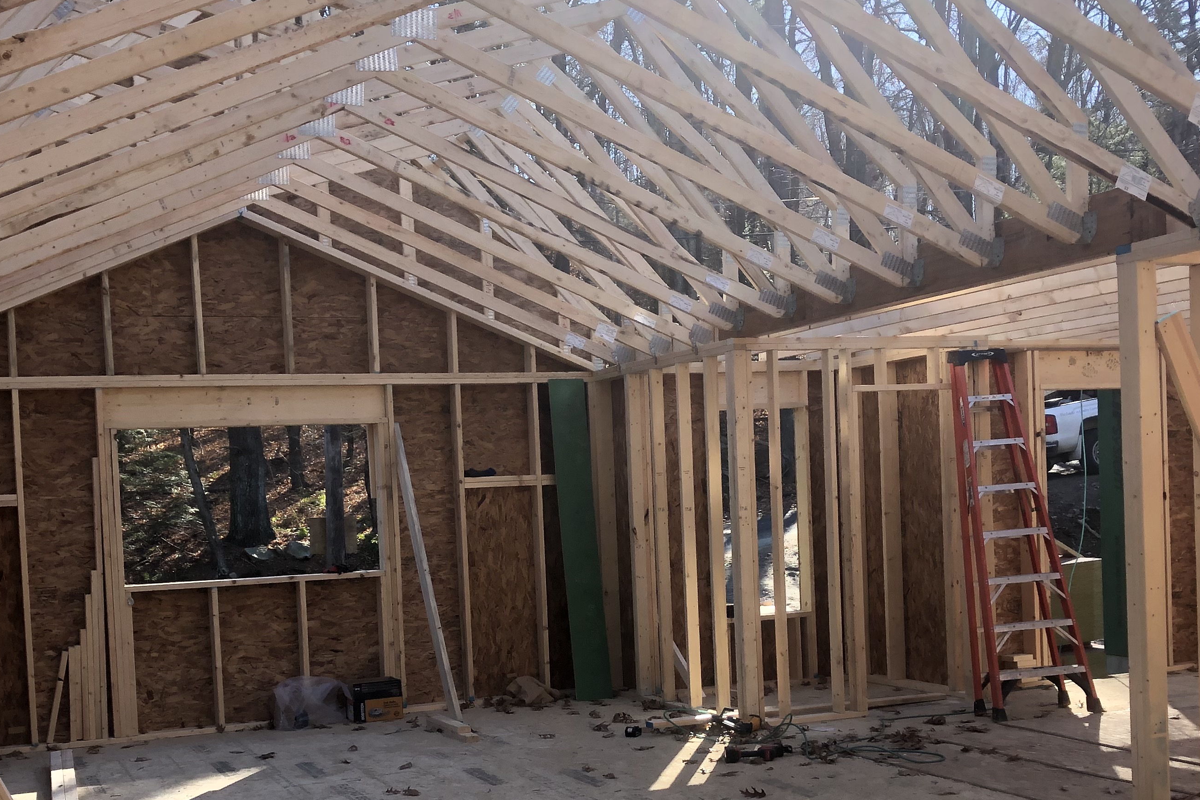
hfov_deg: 43.5
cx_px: 541
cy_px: 562
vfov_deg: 29.6
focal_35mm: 45
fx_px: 1500
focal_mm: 3.99
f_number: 1.8
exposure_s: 1/302
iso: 20
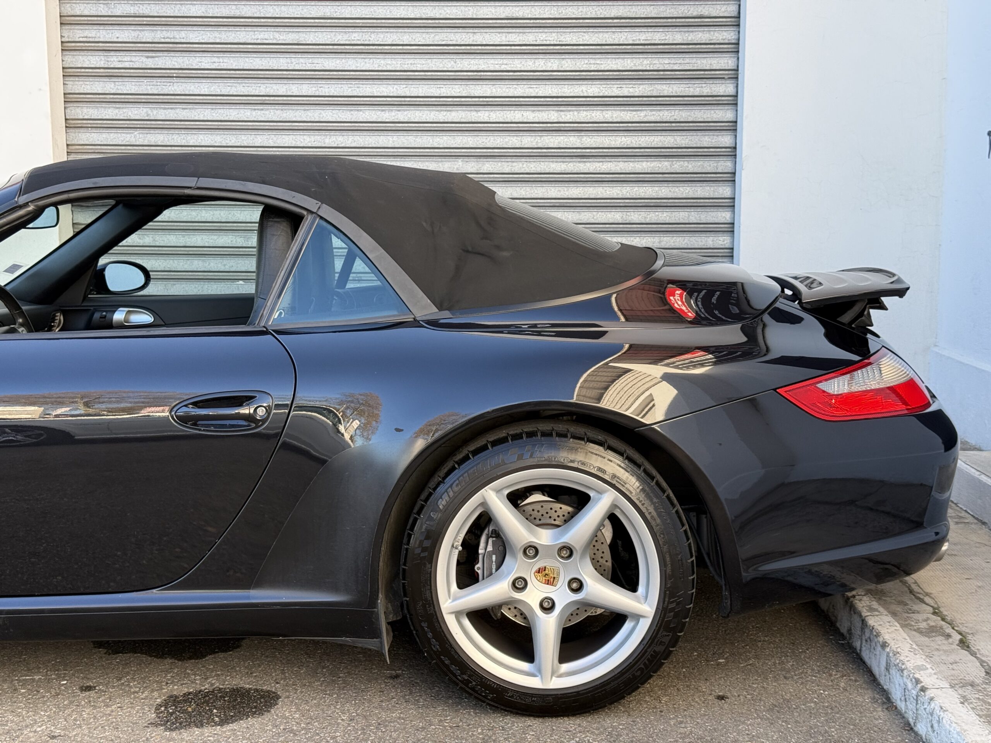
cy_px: 372
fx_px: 1374
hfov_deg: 39.7
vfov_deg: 30.3
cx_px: 496
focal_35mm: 48
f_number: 1.78
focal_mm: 6.76
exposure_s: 1/301
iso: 64
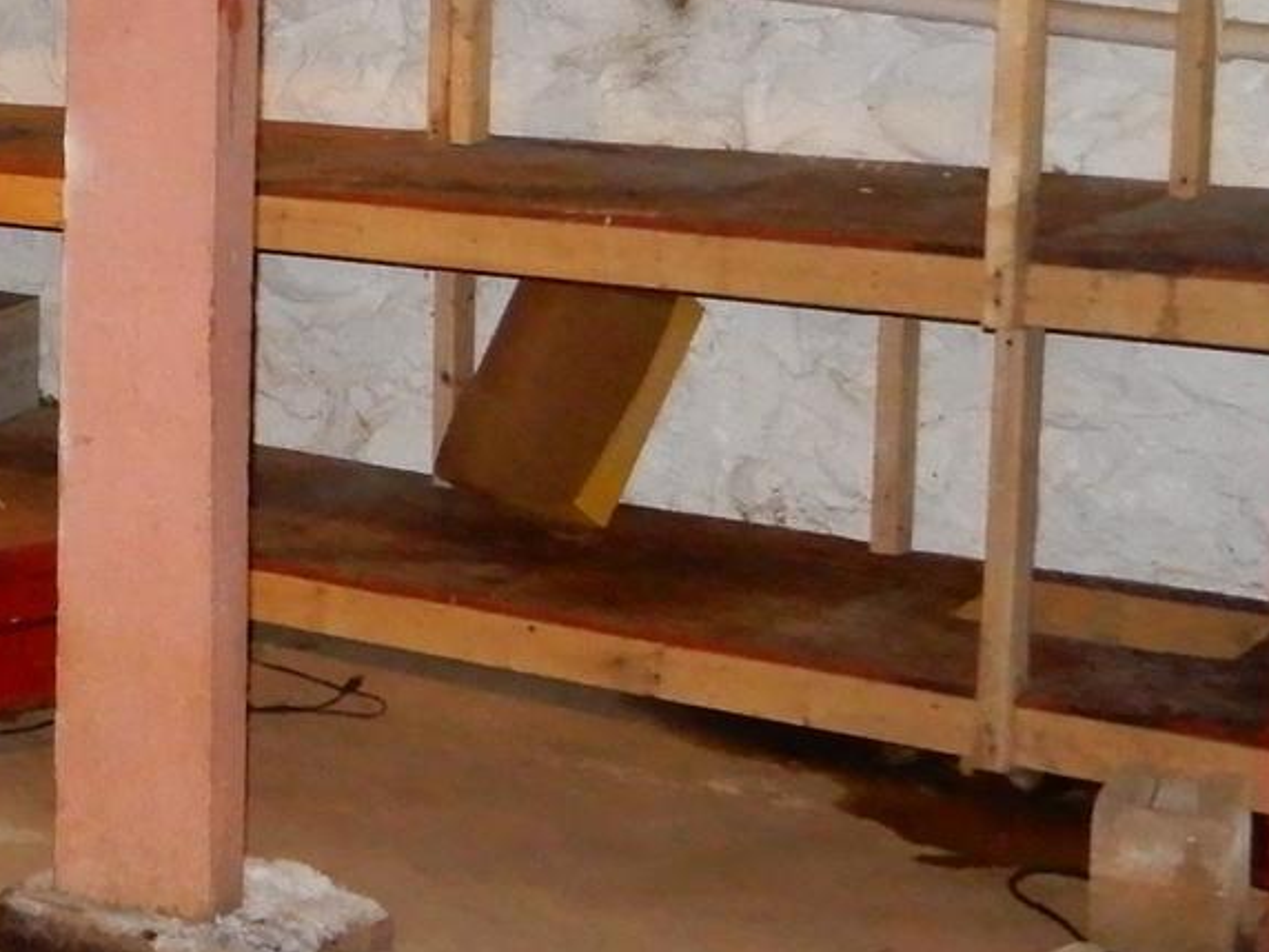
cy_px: 33
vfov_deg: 16.8
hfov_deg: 19.2
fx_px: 3153
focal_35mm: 86
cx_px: -765
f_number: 3.4
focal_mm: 4.3
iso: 640
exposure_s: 1/30
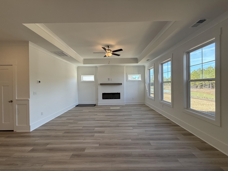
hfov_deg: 102.1
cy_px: 86
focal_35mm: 14
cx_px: 114
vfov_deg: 85.7
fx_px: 92
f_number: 2.2
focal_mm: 2.22
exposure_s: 1/133
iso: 64
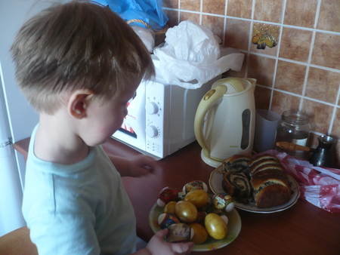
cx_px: 170
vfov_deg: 40.7
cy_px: 128
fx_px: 344
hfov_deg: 52.6
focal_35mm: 35
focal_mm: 5.8
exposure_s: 1/30
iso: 200
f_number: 2.8
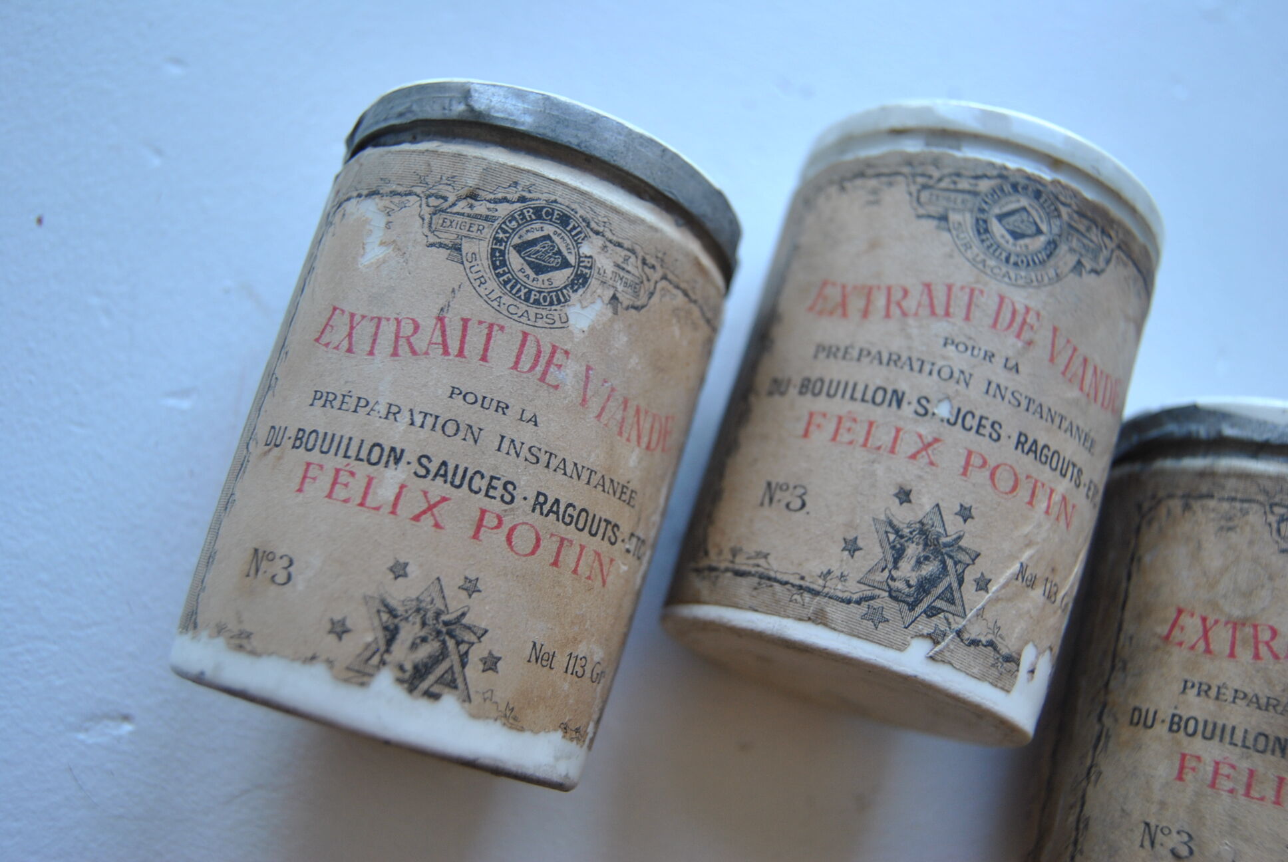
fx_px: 1290
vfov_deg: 37.0
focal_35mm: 36
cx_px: 644
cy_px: 431
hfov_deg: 53.1
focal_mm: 24
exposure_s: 1/50
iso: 200
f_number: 3.8
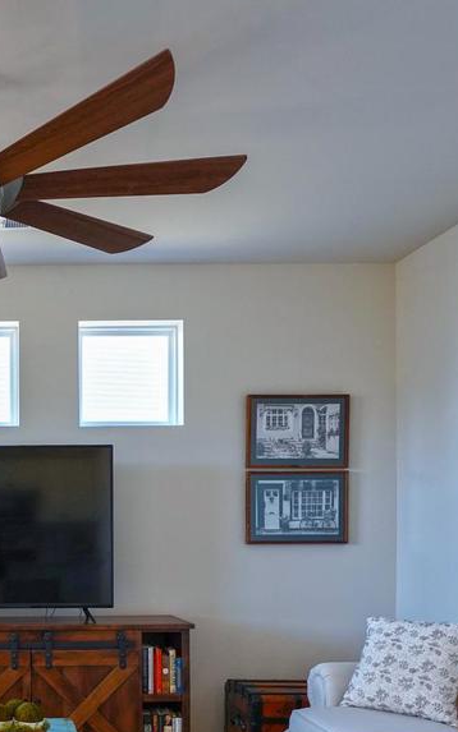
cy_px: 542
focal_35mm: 41
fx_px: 819
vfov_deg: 46.6
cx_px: -36
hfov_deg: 28.6
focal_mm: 16
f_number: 4
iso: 800
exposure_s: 1/160
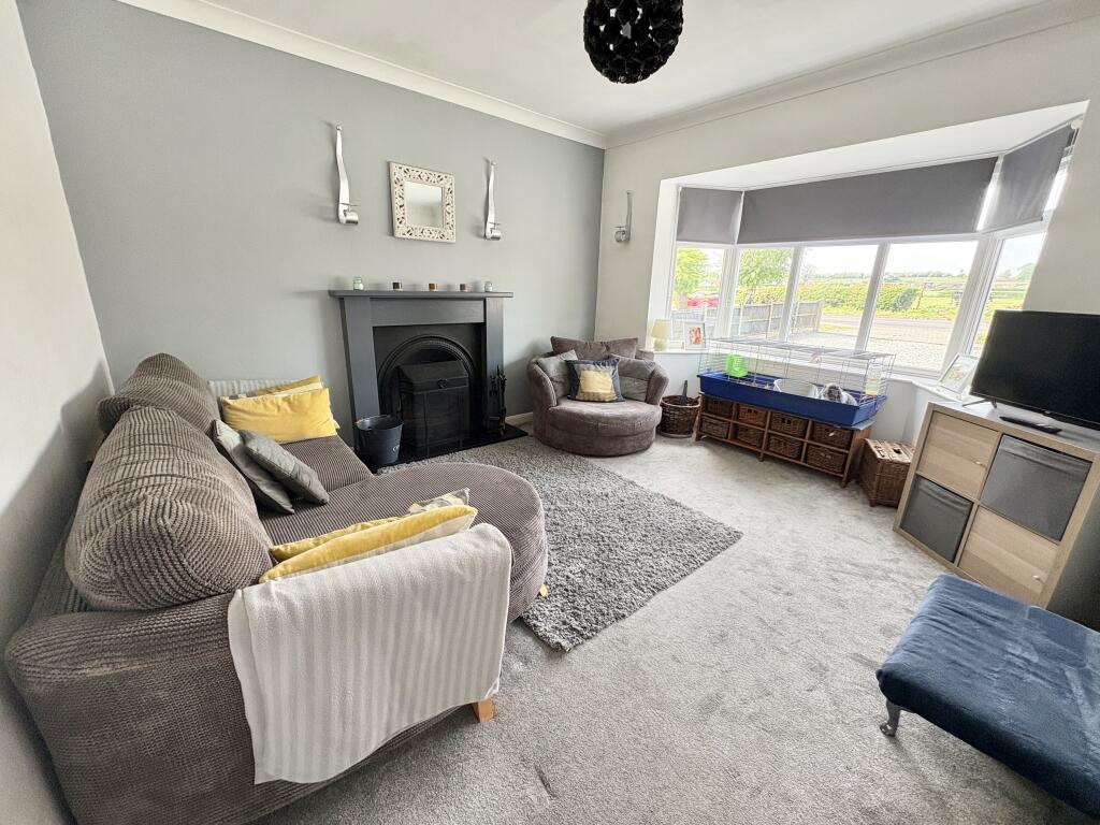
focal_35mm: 14
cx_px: 550
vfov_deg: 85.7
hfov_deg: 102.1
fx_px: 445
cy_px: 412
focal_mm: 2.22
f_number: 2.2
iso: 160
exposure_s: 1/99
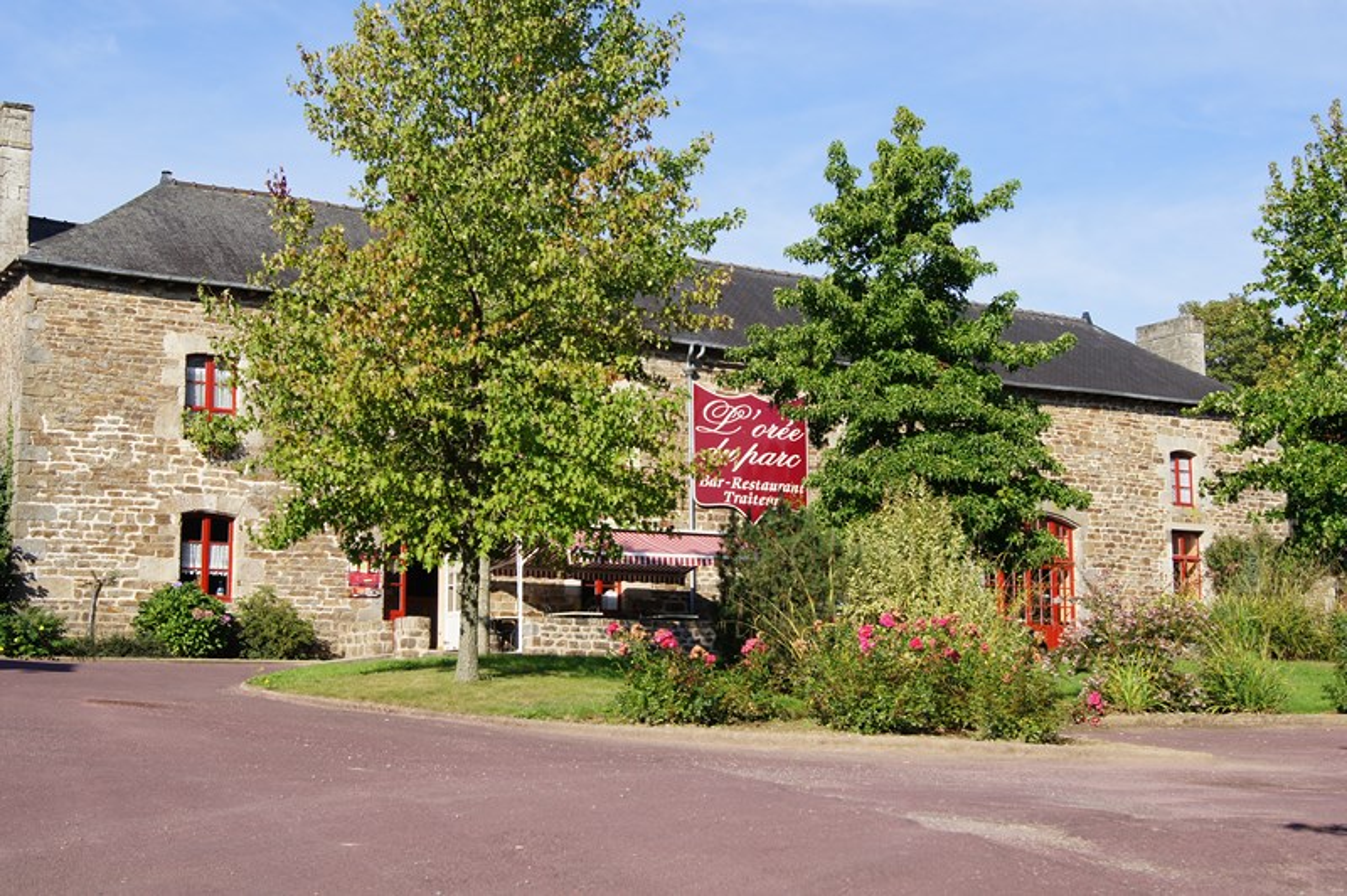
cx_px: 674
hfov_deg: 43.6
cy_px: 448
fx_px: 1682
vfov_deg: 29.8
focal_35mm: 45
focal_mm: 30
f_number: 13
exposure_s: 1/100
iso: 100
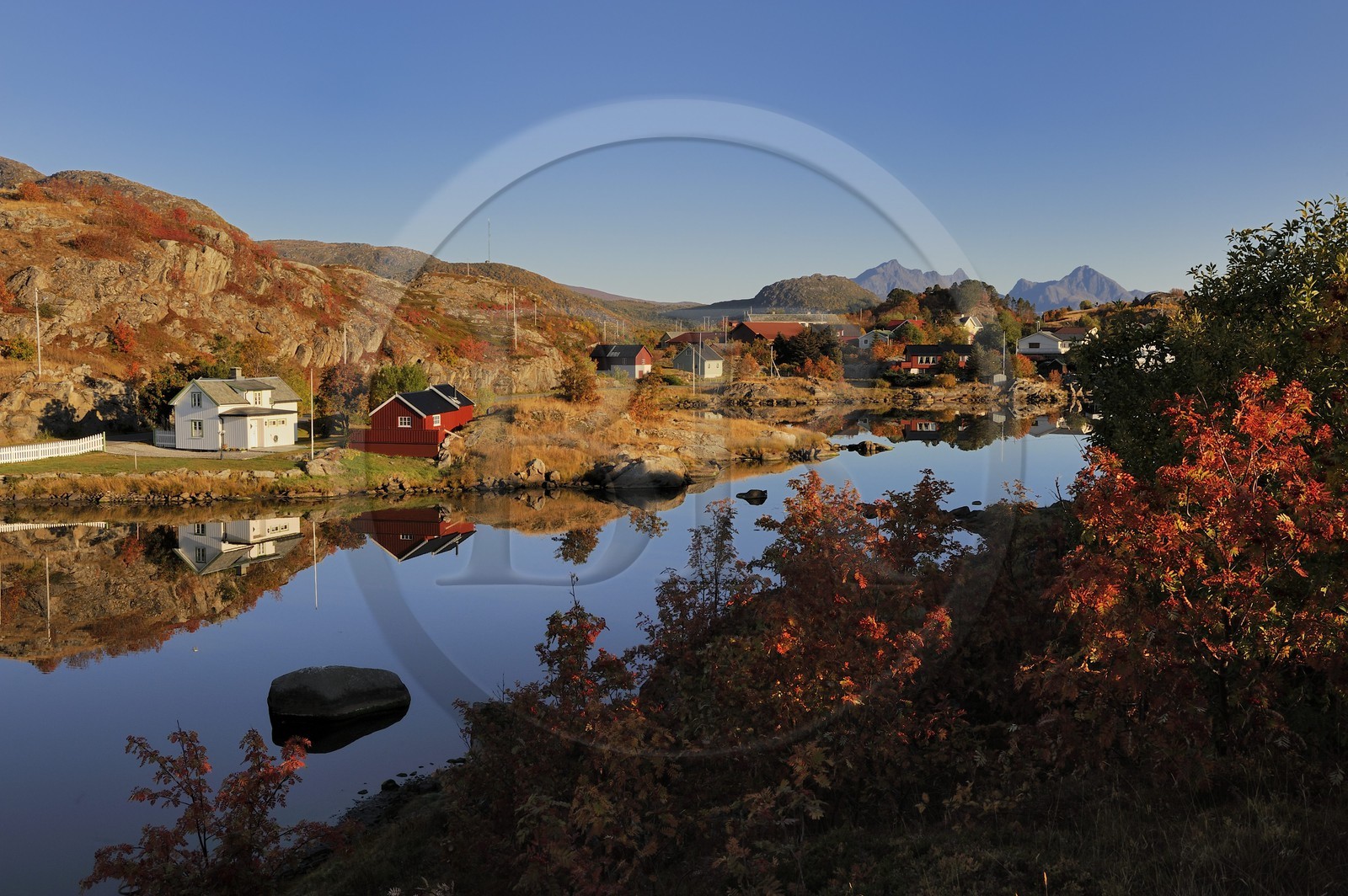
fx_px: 1309
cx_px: 674
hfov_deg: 54.5
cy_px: 448
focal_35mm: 35
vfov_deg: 37.8
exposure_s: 1/125
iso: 200
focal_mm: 35
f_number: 14
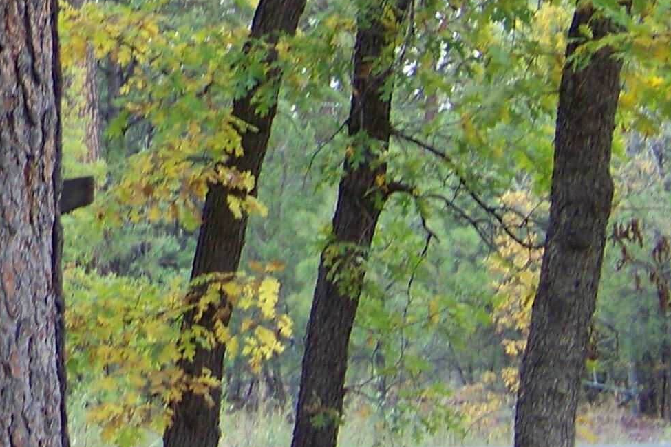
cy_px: -169
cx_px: -324
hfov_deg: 11.2
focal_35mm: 176
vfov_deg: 7.7
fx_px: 3280
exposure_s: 1/30
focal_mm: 9.36
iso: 64
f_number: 3.2
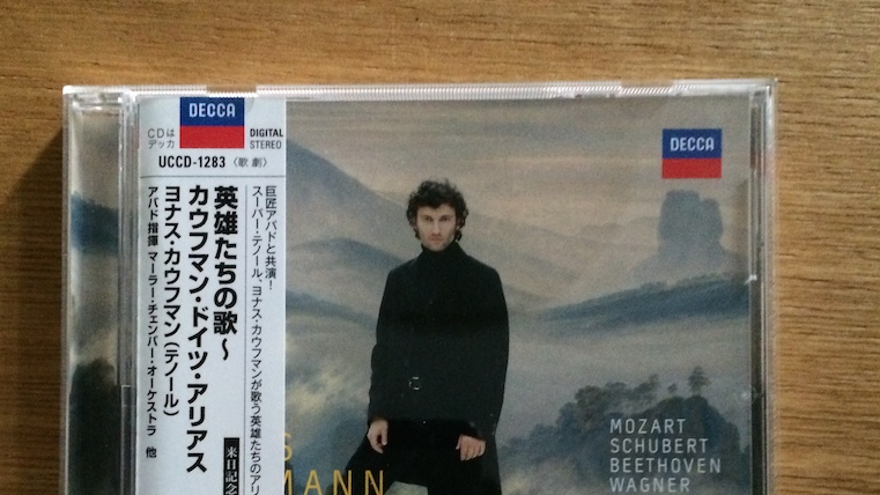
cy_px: 407
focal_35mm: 44
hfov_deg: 46.4
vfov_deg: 26.5
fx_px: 1027
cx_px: 437
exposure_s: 1/15
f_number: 2.2
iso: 400
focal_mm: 4.12
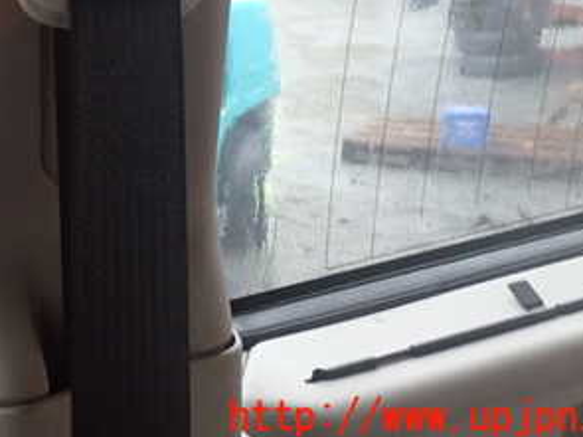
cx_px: 83
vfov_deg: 23.0
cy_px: -2
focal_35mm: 61
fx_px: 1027
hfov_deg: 30.6
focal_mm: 5.4
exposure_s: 1/25
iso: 800
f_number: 2.3
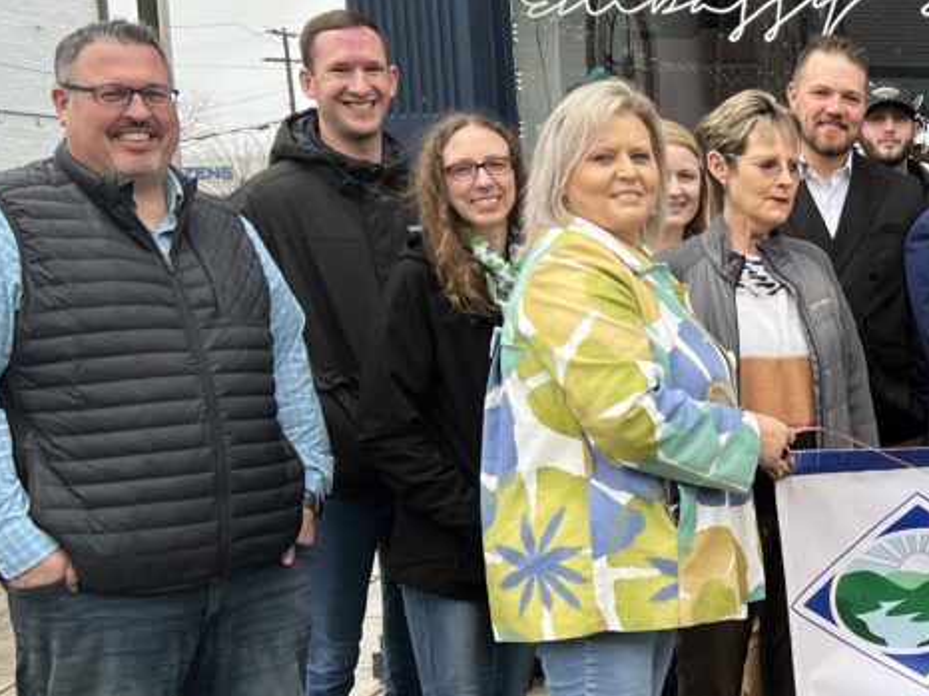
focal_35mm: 67
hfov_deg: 27.0
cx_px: 981
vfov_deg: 21.9
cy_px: 445
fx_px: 1797
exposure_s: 1/294
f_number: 1.5
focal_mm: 5.7
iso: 50
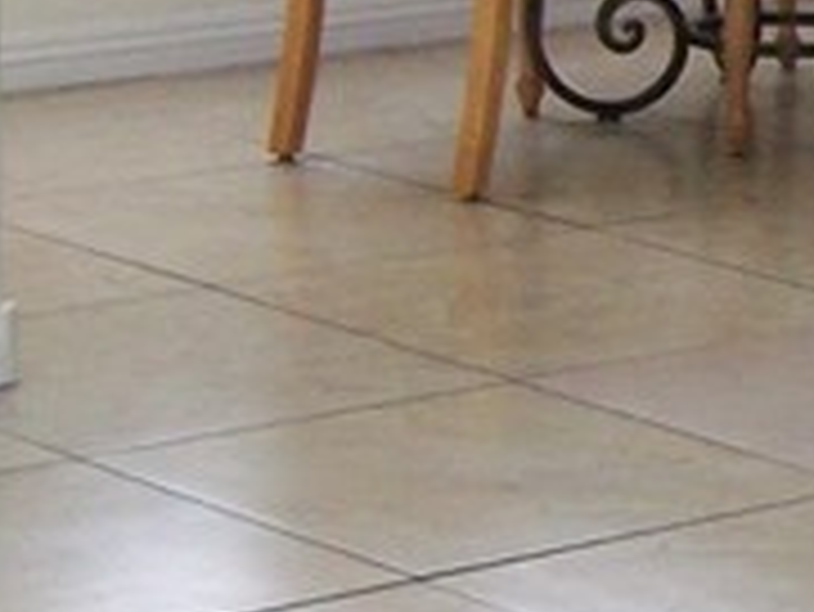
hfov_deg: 8.9
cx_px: 1390
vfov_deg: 6.9
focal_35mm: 215
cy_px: 68
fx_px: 5059
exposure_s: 1/100
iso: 160
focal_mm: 6.3
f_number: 2.8
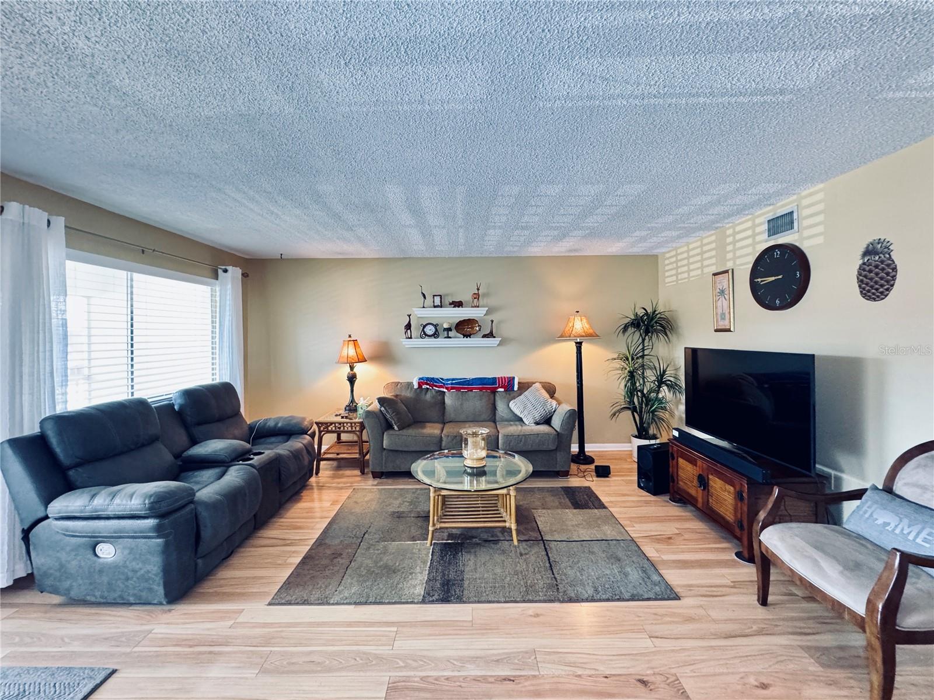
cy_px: 350
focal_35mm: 14
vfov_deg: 85.6
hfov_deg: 102.1
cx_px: 467
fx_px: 378
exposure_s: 1/60
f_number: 2.2
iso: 500
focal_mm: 2.22
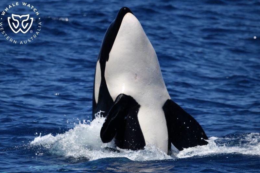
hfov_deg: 3.4
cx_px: 130
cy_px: 87
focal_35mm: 604
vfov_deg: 2.3
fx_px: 4359
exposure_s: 1/8000
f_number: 6.3
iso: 800
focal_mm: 600
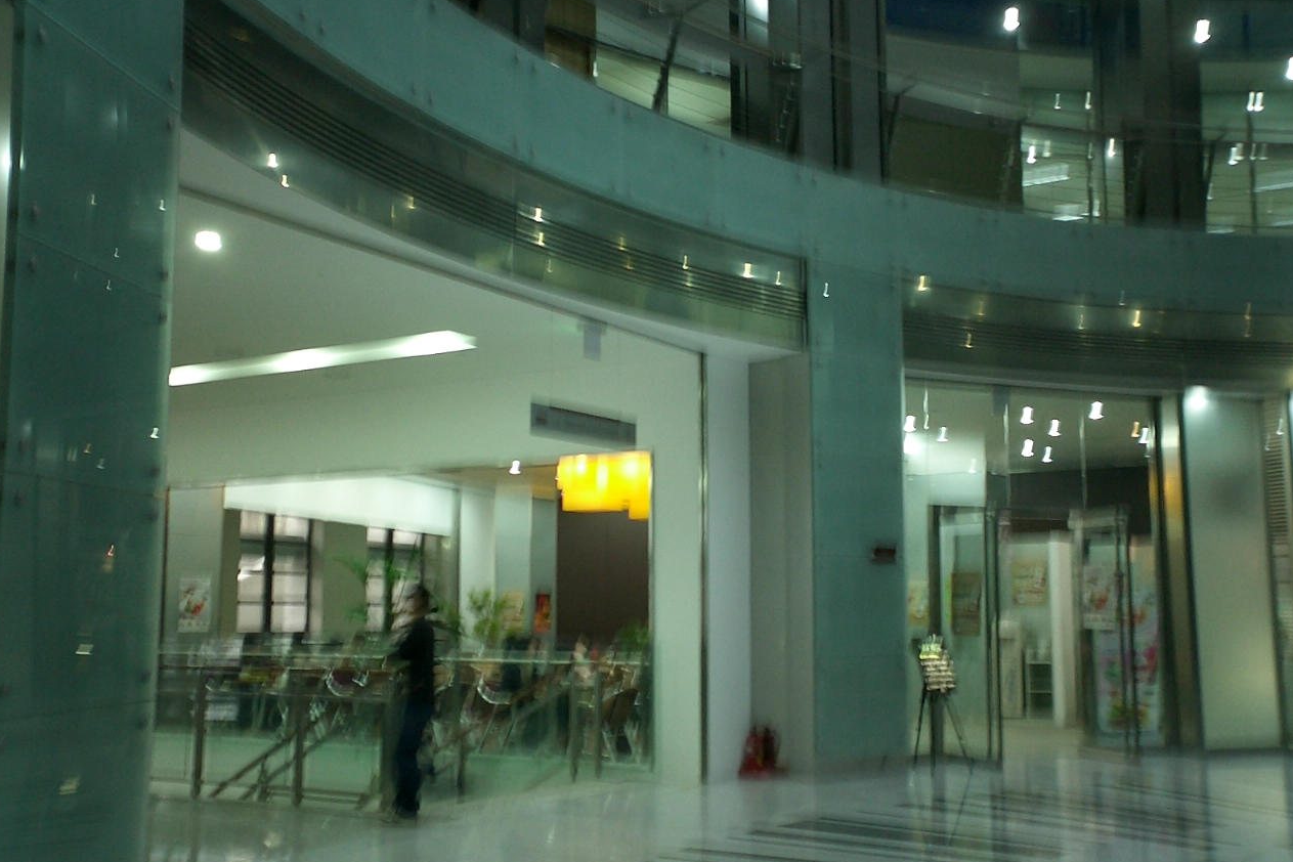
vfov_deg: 34.2
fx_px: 1401
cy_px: 451
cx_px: 643
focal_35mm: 39
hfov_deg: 49.6
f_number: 3.5
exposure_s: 1/10
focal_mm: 5.6
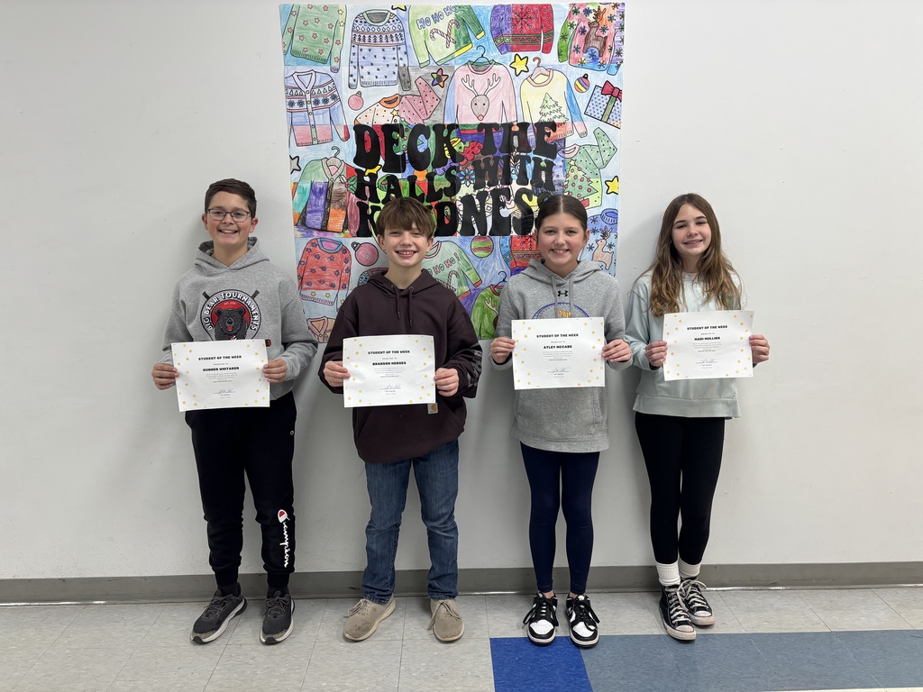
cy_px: 346
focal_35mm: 26
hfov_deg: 67.3
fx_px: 693
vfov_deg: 53.1
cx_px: 462
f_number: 1.6
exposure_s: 1/120
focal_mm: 5.96
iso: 125
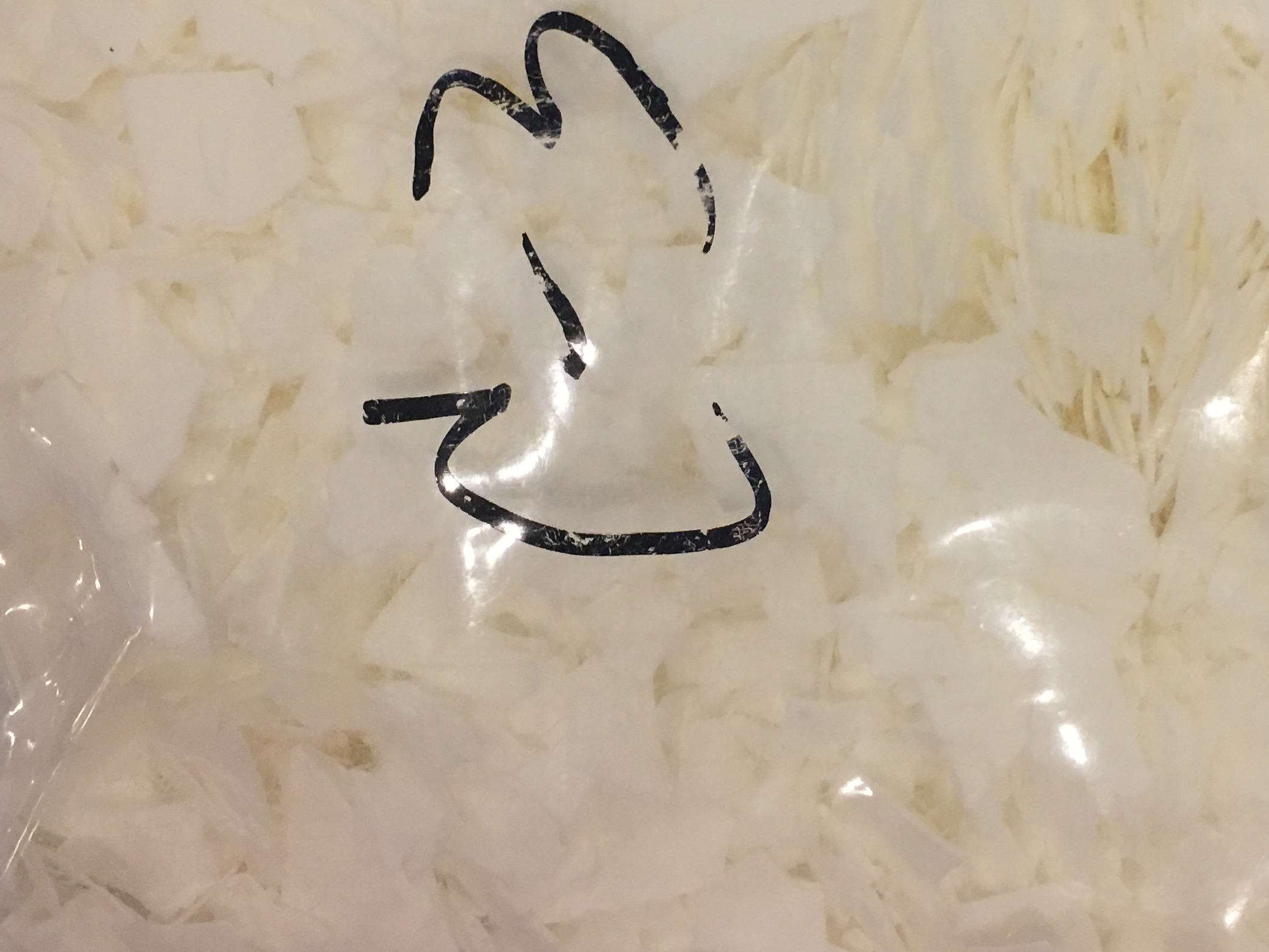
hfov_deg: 34.7
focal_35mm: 55
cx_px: 818
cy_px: 331
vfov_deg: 26.4
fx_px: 2016
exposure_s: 1/17
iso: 64
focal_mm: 4.15
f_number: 2.2
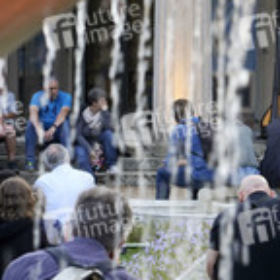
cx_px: 314
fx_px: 2068
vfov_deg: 7.7
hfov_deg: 7.7
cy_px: 76
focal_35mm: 226
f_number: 5.6
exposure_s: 1/100
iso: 320
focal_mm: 85
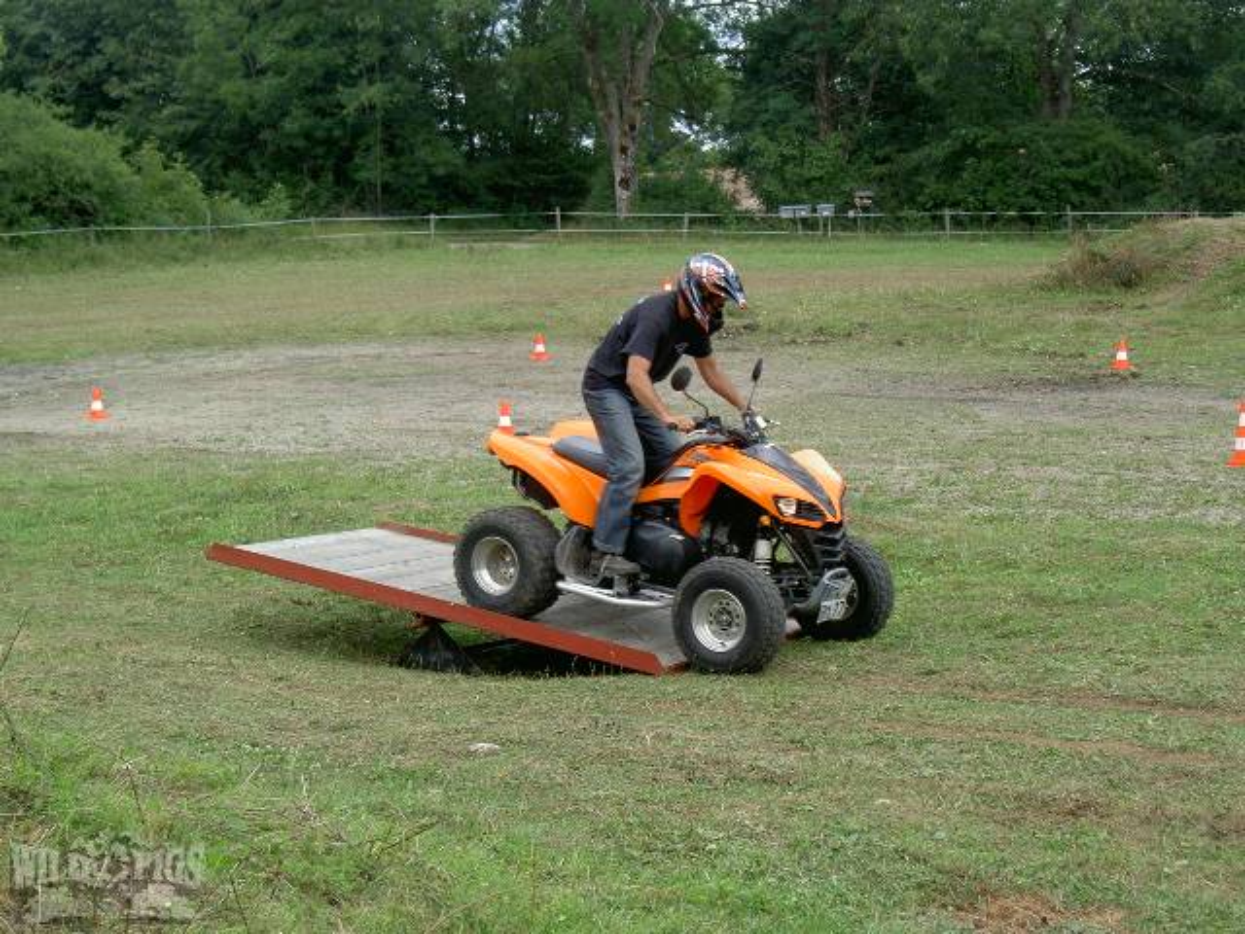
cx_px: 622
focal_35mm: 69
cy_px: 467
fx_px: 2482
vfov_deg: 21.3
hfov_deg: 28.2
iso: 50
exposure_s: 1/200
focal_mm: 14.2
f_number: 3.7
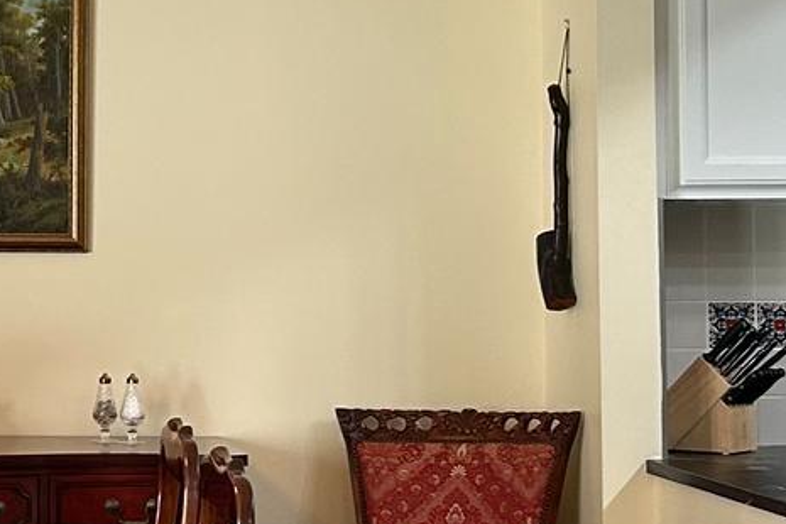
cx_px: 15
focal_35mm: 119
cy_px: 171
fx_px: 2598
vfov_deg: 11.5
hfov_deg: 16.9
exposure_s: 1/120
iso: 100
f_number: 1.5
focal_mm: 5.7
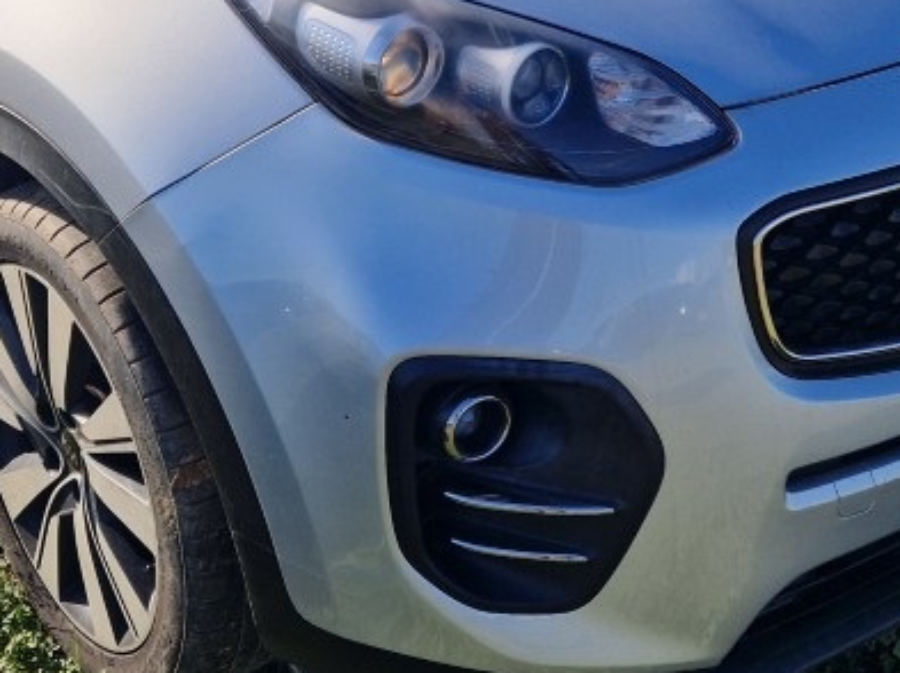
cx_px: 382
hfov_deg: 32.2
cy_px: 62
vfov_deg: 23.7
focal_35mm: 60
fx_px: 1559
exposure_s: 1/1580
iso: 50
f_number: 1.8
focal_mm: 5.4
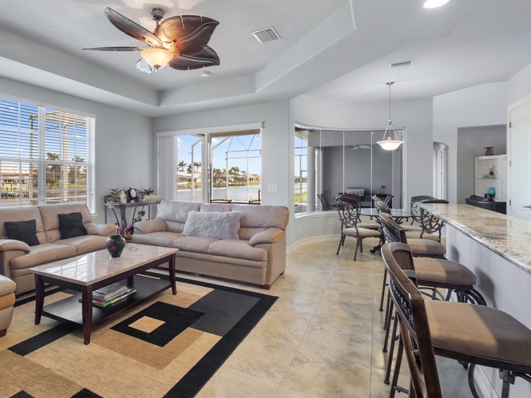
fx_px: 291
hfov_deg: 83.4
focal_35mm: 19
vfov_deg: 68.6
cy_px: 186
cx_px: 206
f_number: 7.1
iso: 200
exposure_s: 1/6
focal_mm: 7
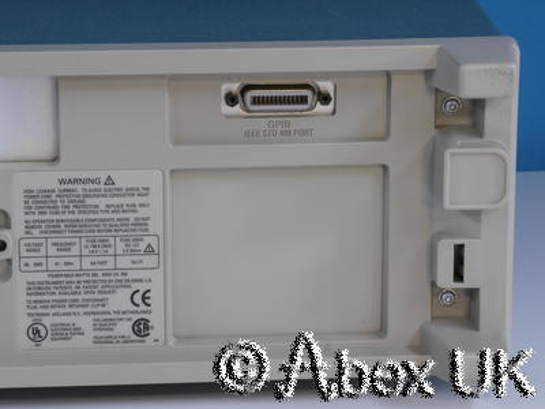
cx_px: 272
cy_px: 204
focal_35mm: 162
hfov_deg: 12.2
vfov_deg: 9.2
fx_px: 2551
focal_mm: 81
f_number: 22
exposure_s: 1/3.2
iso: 800
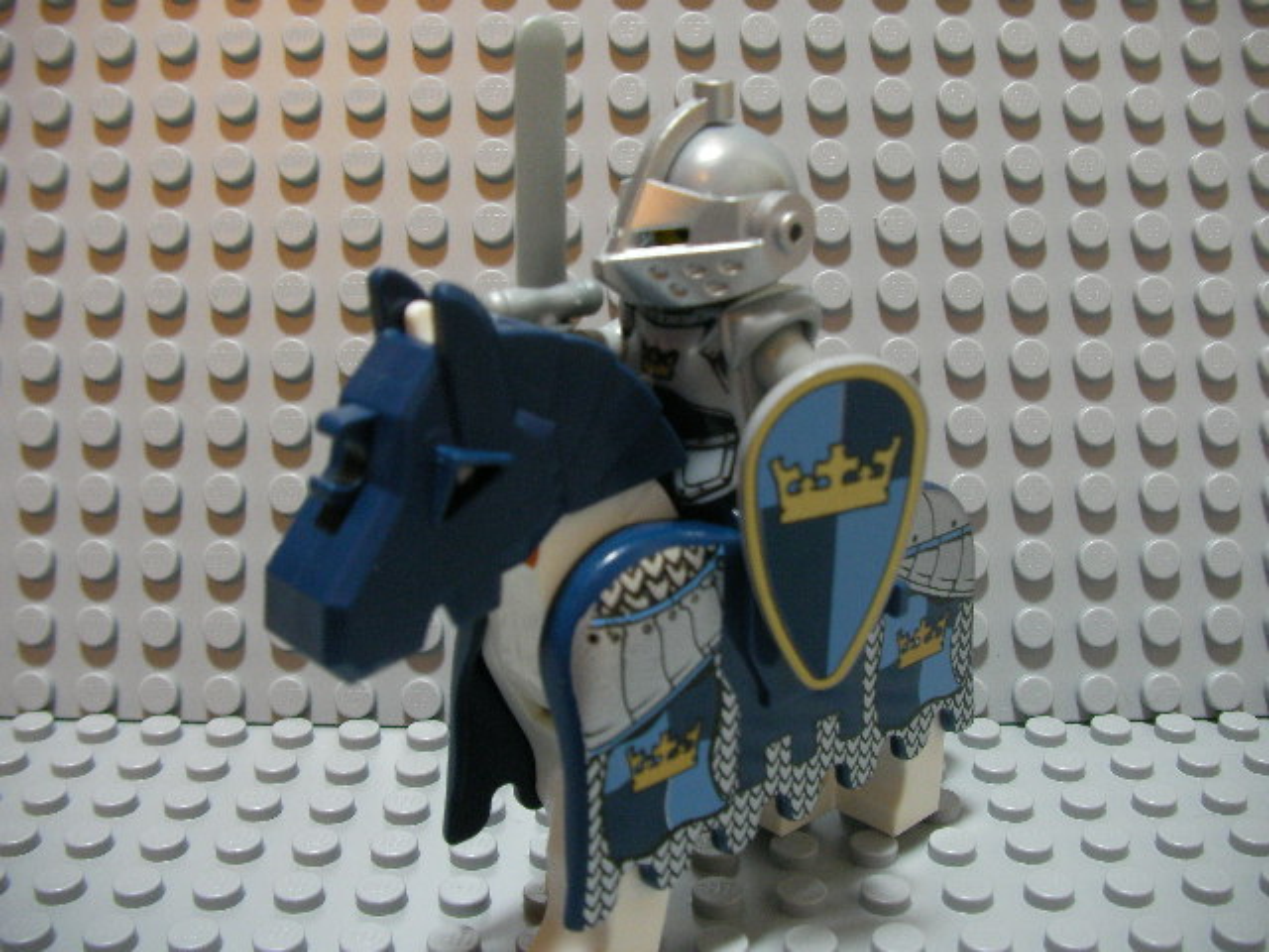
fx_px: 1393
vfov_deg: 37.7
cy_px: 476
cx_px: 634
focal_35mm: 38
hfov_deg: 49.0
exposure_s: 1/13.3
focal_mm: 6.3
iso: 200
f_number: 3.5
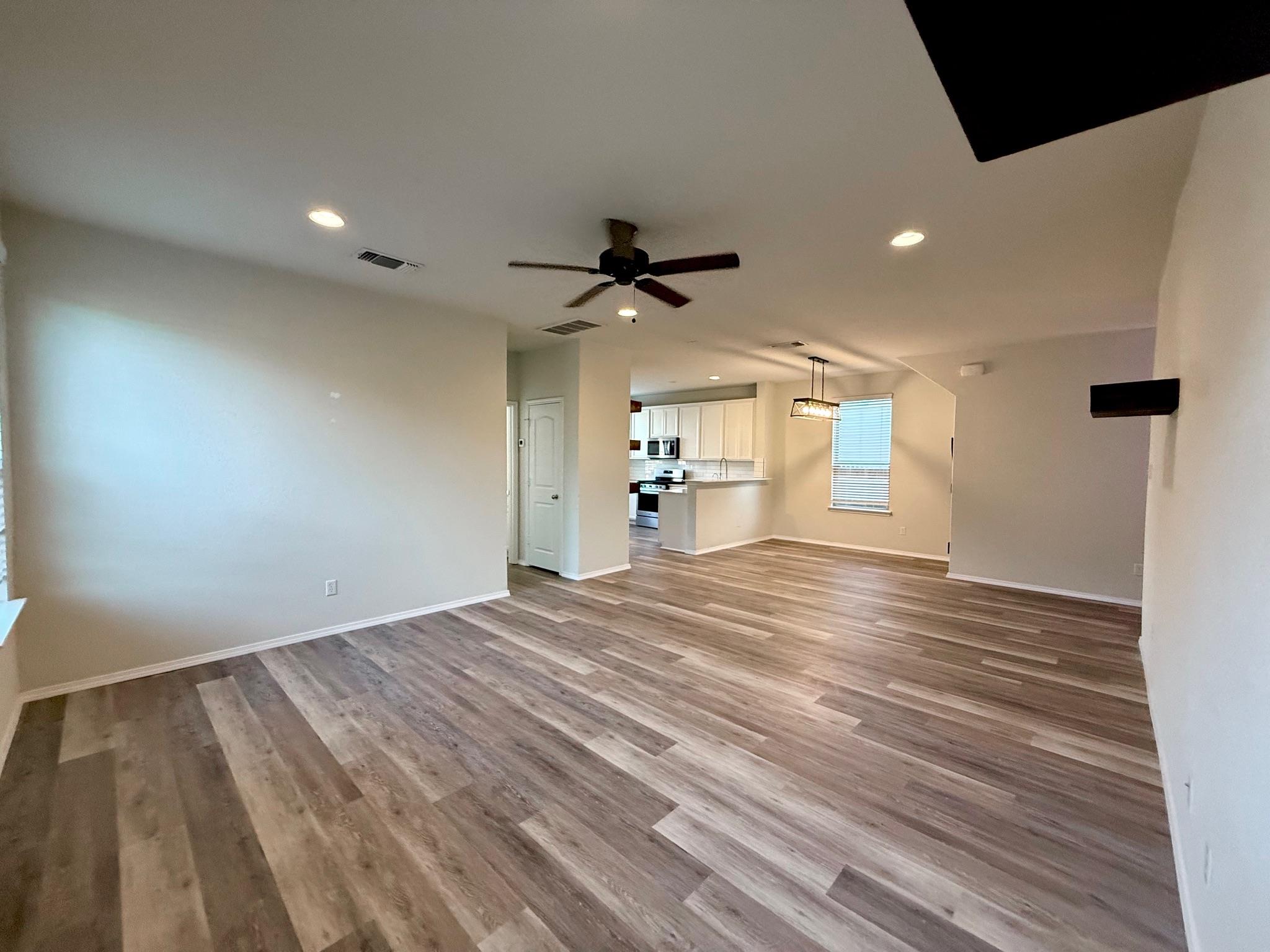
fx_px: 514
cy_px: 476
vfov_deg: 85.7
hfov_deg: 102.1
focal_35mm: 14
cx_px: 635
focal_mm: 2.22
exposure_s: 1/120
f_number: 2.2
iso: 400
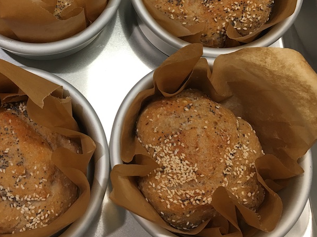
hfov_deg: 38.7
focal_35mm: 48
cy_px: 50
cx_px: 81
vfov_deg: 29.6
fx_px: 440
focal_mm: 4.15
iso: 32
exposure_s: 1/30
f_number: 2.2
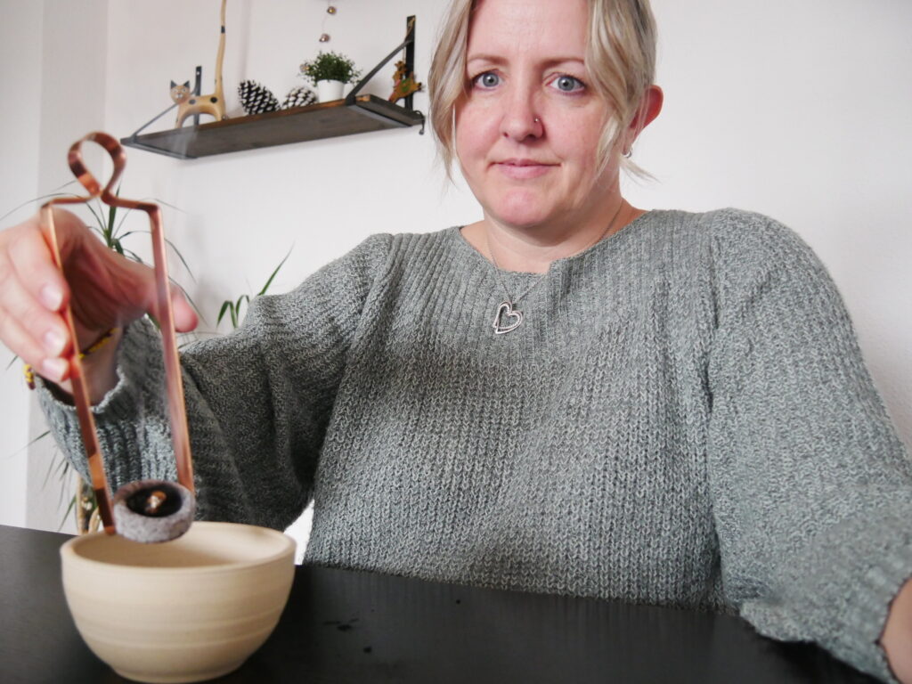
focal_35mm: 34
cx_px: 456
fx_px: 896
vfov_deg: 41.8
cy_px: 342
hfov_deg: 54.0
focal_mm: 17
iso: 1600
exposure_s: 1/30
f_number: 3.7
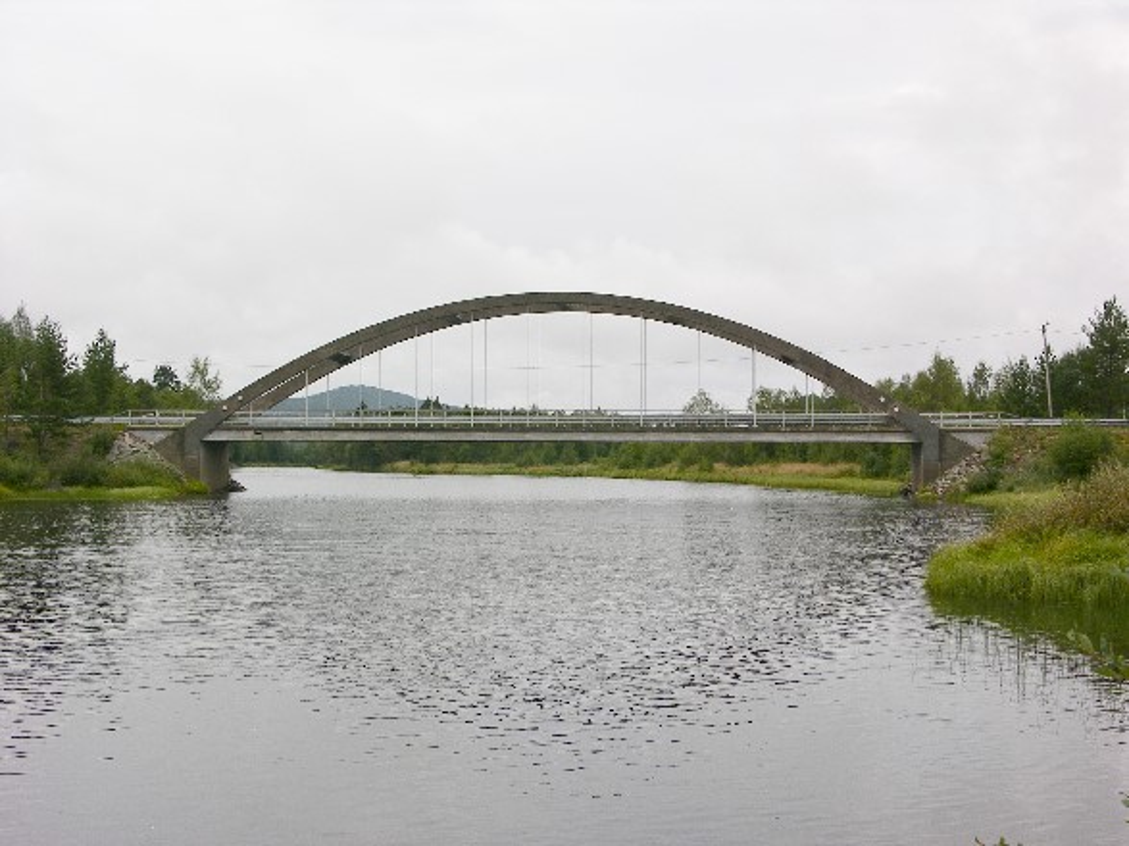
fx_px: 1891
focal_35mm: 58
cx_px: 564
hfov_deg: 33.2
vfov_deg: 25.2
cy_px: 423
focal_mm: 14.7
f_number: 6.3
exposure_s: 1/129
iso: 50
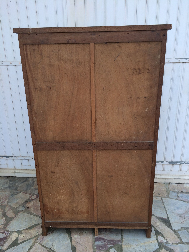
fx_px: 211
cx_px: 94
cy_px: 126
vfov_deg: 61.7
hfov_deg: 48.2
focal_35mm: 29
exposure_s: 1/116
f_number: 2.2
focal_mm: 4.15
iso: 32
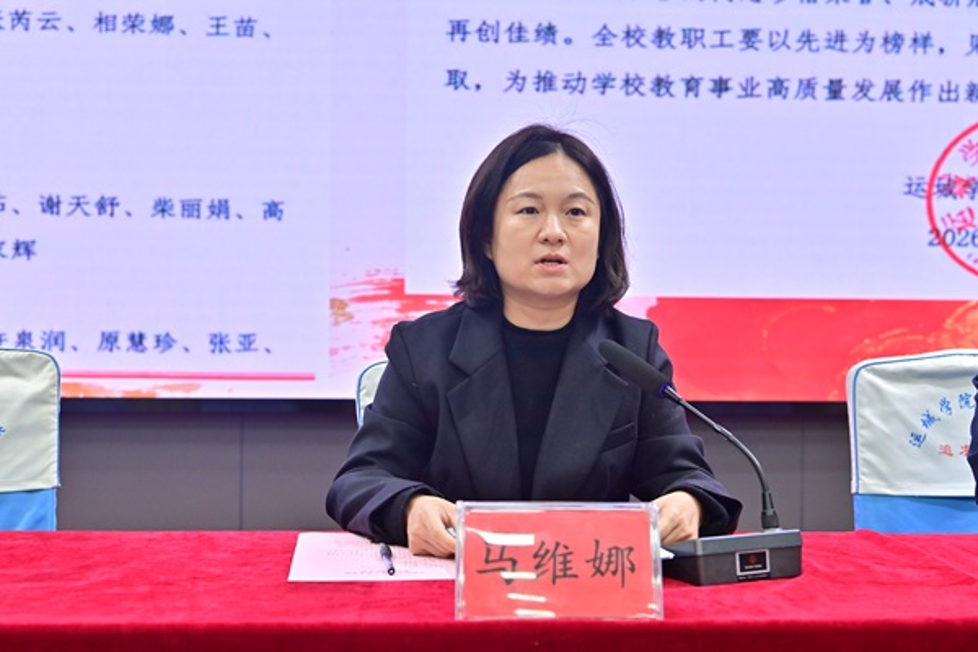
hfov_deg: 39.6
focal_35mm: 50
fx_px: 1358
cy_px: 326
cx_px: 489
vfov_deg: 27.0
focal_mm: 50
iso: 640
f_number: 5.6
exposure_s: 1/80
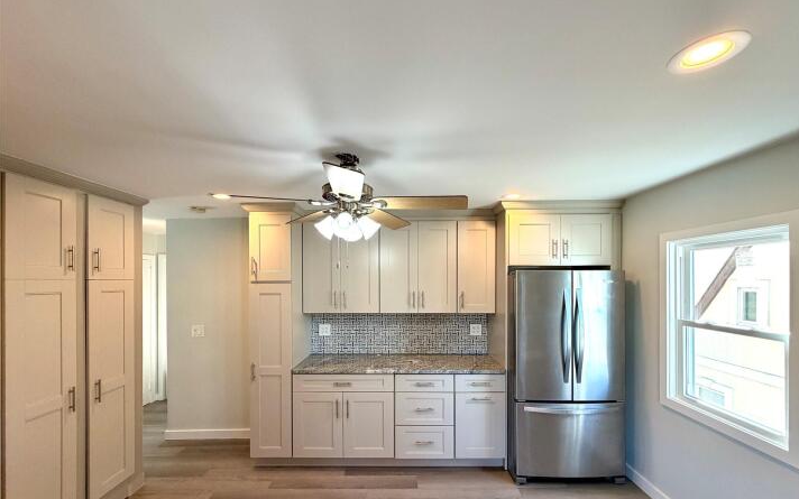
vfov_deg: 74.5
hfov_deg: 101.5
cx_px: 403
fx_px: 327
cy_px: 281
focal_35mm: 15
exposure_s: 1/120
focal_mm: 2.22
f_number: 2.2
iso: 160
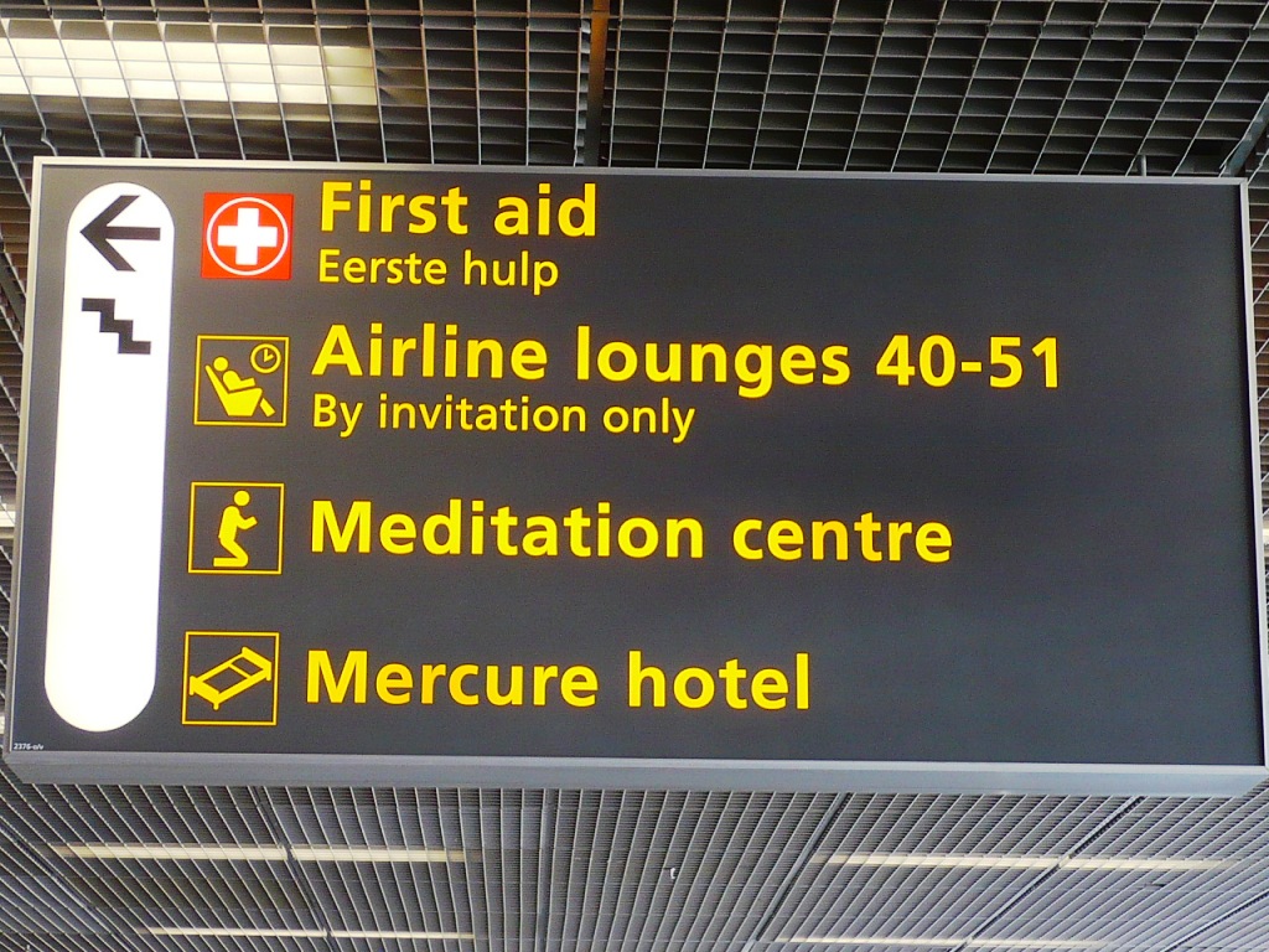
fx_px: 3299
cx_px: 634
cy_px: 476
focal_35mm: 90
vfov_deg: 16.4
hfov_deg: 21.8
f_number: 3.9
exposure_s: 1/30
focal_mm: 10.9
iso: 125
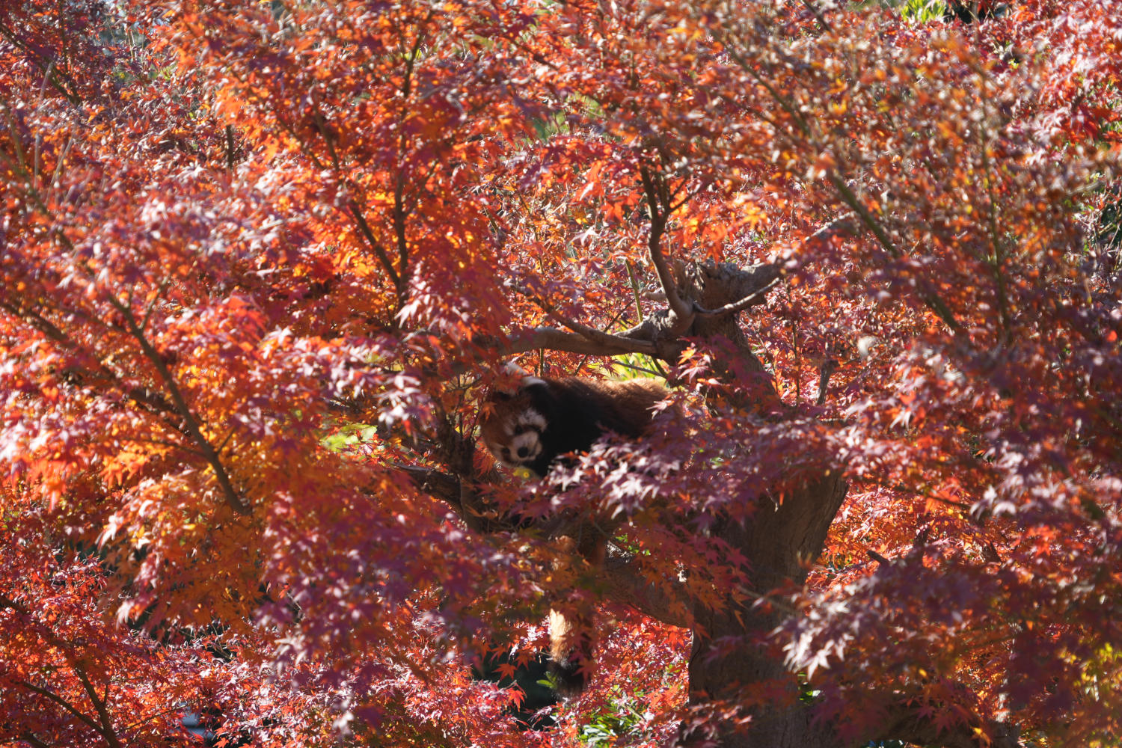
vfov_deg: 11.4
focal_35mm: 120
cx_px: 561
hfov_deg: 17.1
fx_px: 3740
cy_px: 374
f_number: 6.3
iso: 160
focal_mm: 120
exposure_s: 1/125
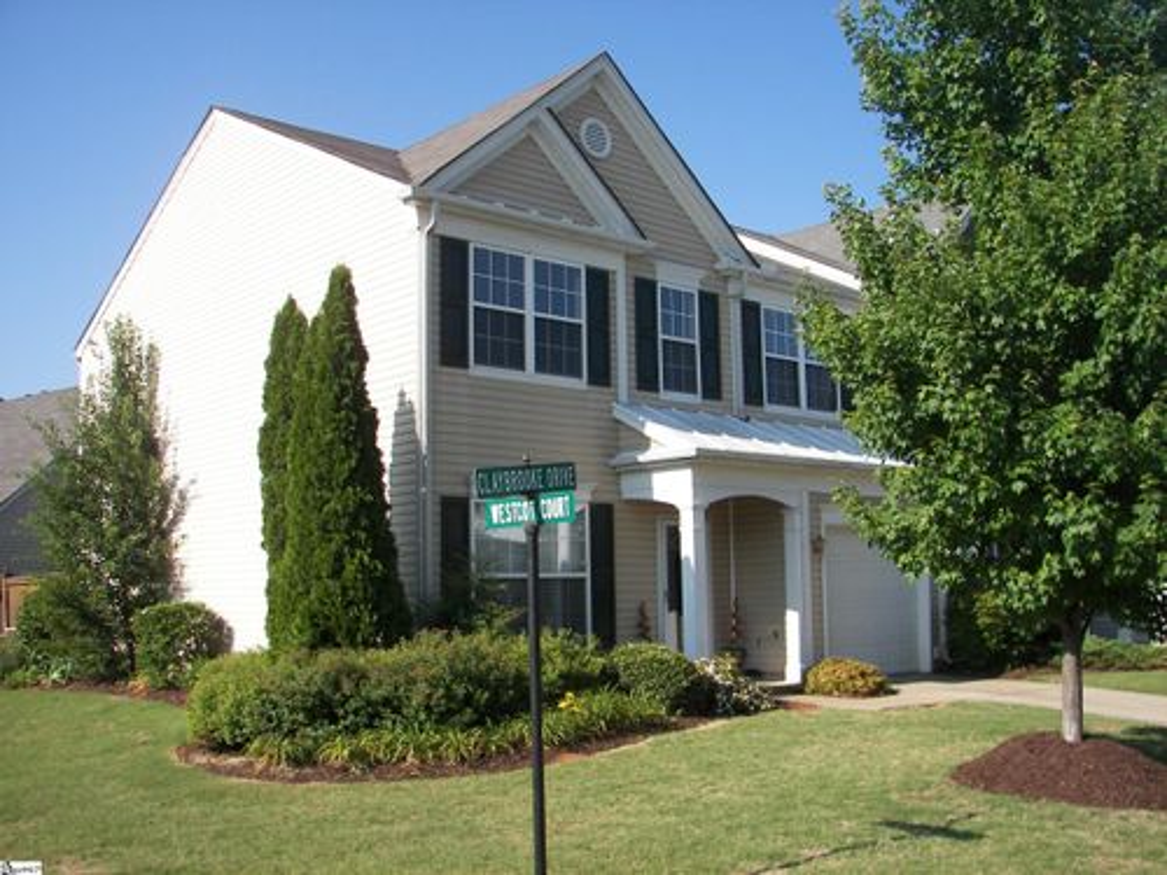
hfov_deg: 51.4
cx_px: 584
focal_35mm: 36
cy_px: 438
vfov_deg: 39.7
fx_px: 1214
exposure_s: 1/640
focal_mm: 6
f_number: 2.8
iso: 50
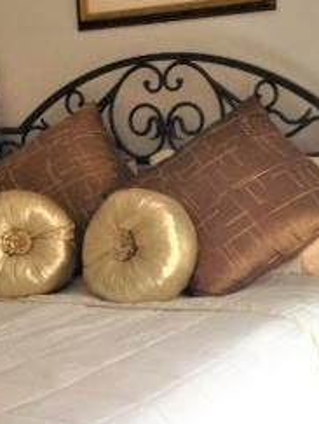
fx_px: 1127
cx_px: 73
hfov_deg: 16.0
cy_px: 250
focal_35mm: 92
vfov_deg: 21.3
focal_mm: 4.28
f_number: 2.4
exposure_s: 1/20
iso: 80
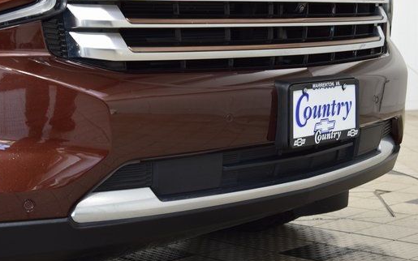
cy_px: 151
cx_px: 171
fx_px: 866
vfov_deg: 17.2
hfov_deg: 27.1
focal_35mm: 76
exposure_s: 1/15
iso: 640
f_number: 6.3
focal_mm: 40
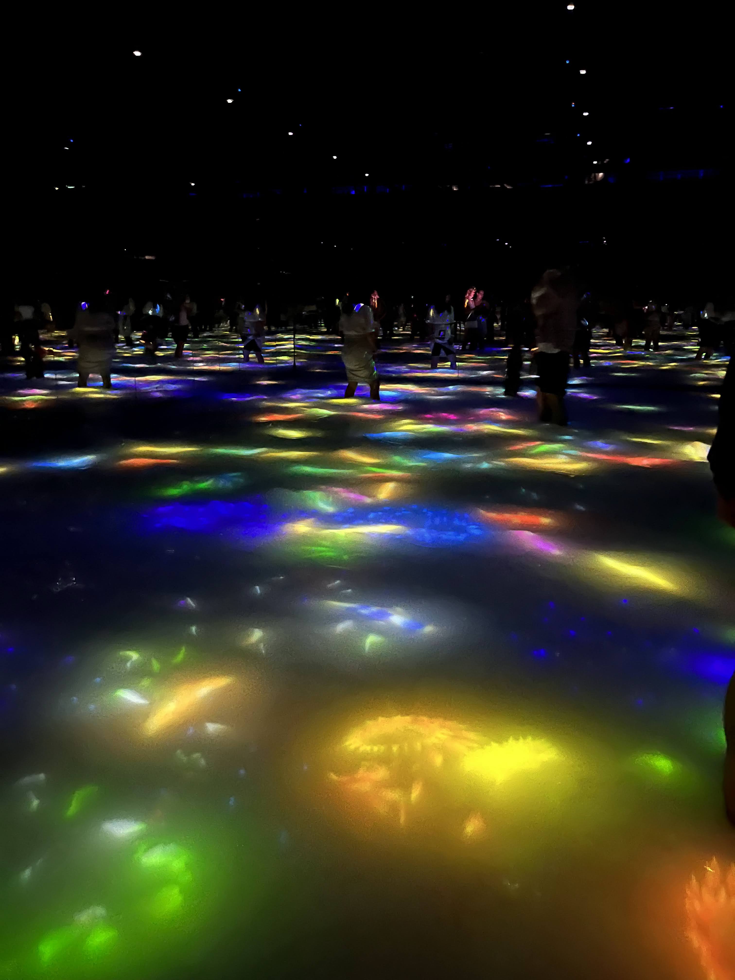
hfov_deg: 53.1
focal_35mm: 26
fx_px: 736
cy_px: 490
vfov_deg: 67.3
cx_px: 368
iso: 2000
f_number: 1.6
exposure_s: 1/9
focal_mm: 5.1
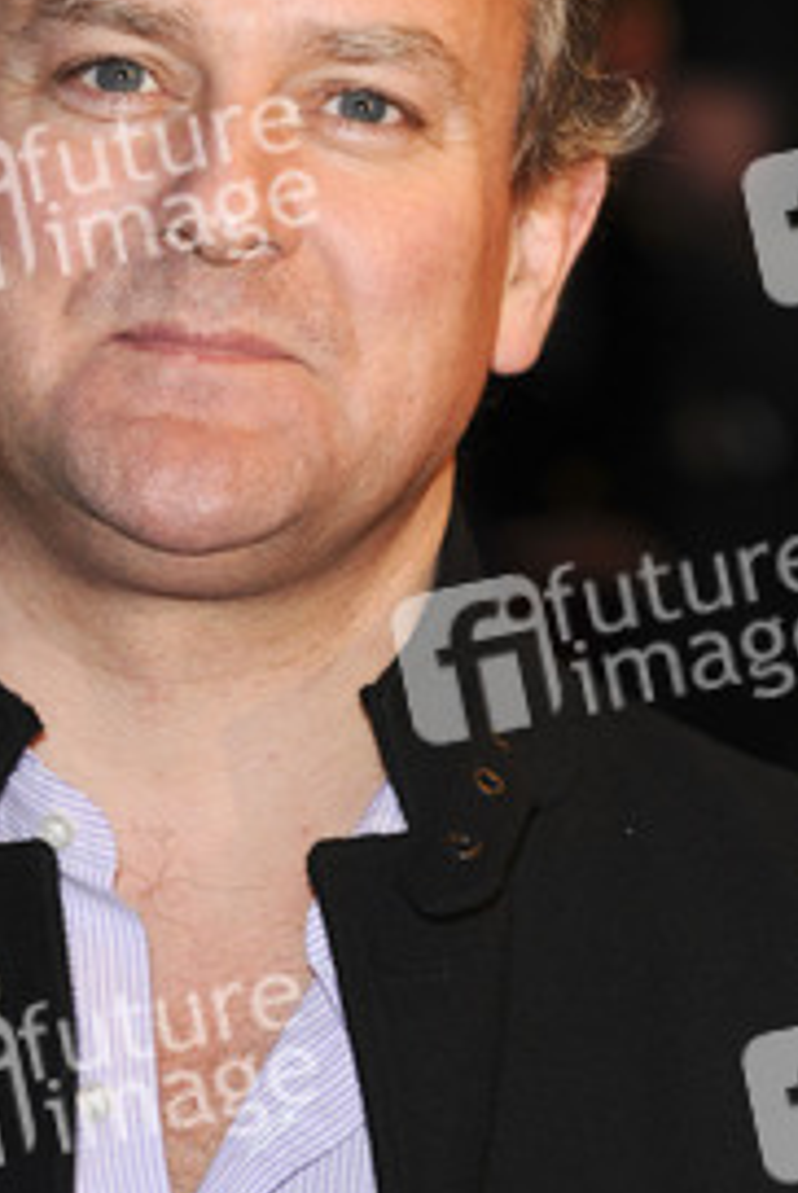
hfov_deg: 5.6
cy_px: 421
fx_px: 8191
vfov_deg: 8.3
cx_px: 221
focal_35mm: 247
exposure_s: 1/160
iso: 400
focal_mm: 112
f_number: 5
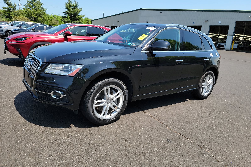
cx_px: 126
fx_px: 174
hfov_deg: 71.5
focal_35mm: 25
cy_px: 78
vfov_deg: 51.2
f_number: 1.8
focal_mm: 6.7
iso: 50
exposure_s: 1/457
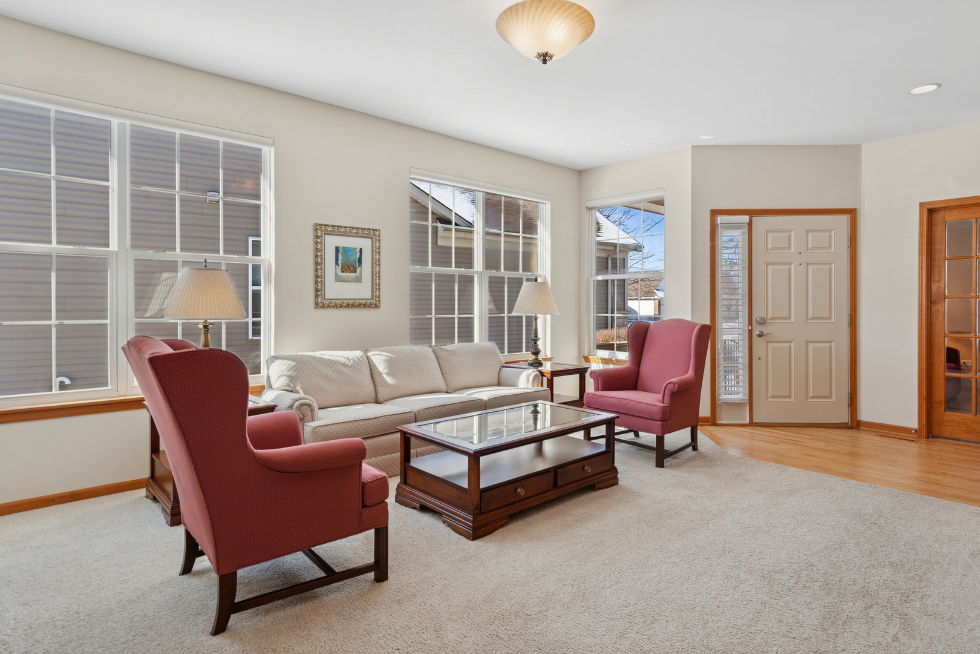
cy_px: 327
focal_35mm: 18
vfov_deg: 67.4
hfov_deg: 90.0
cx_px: 490
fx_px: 490
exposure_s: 1/30
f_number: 8
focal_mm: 12
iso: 320
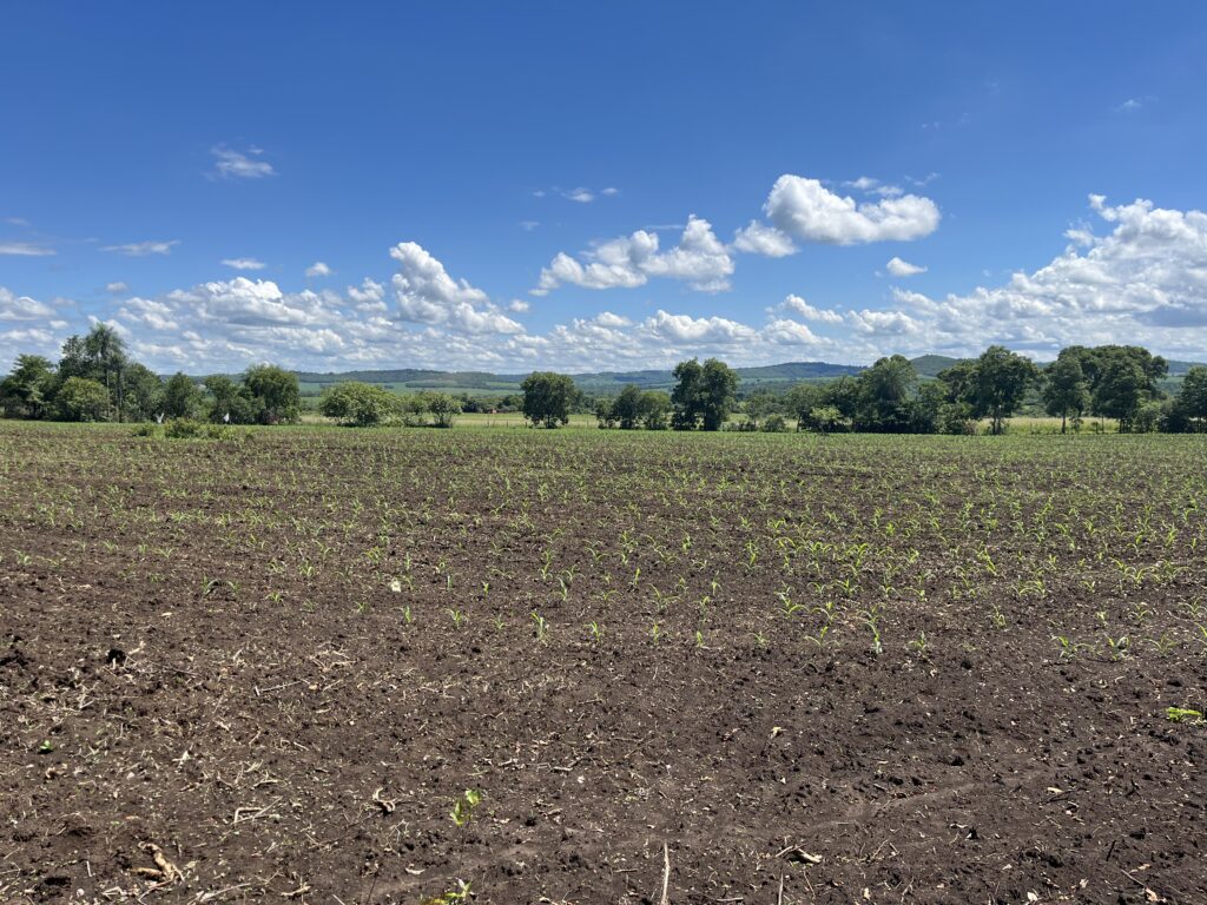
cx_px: 604
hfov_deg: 67.3
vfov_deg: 53.1
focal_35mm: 26
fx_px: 907
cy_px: 452
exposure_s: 1/4310
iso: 50
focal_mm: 5.1
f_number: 1.6
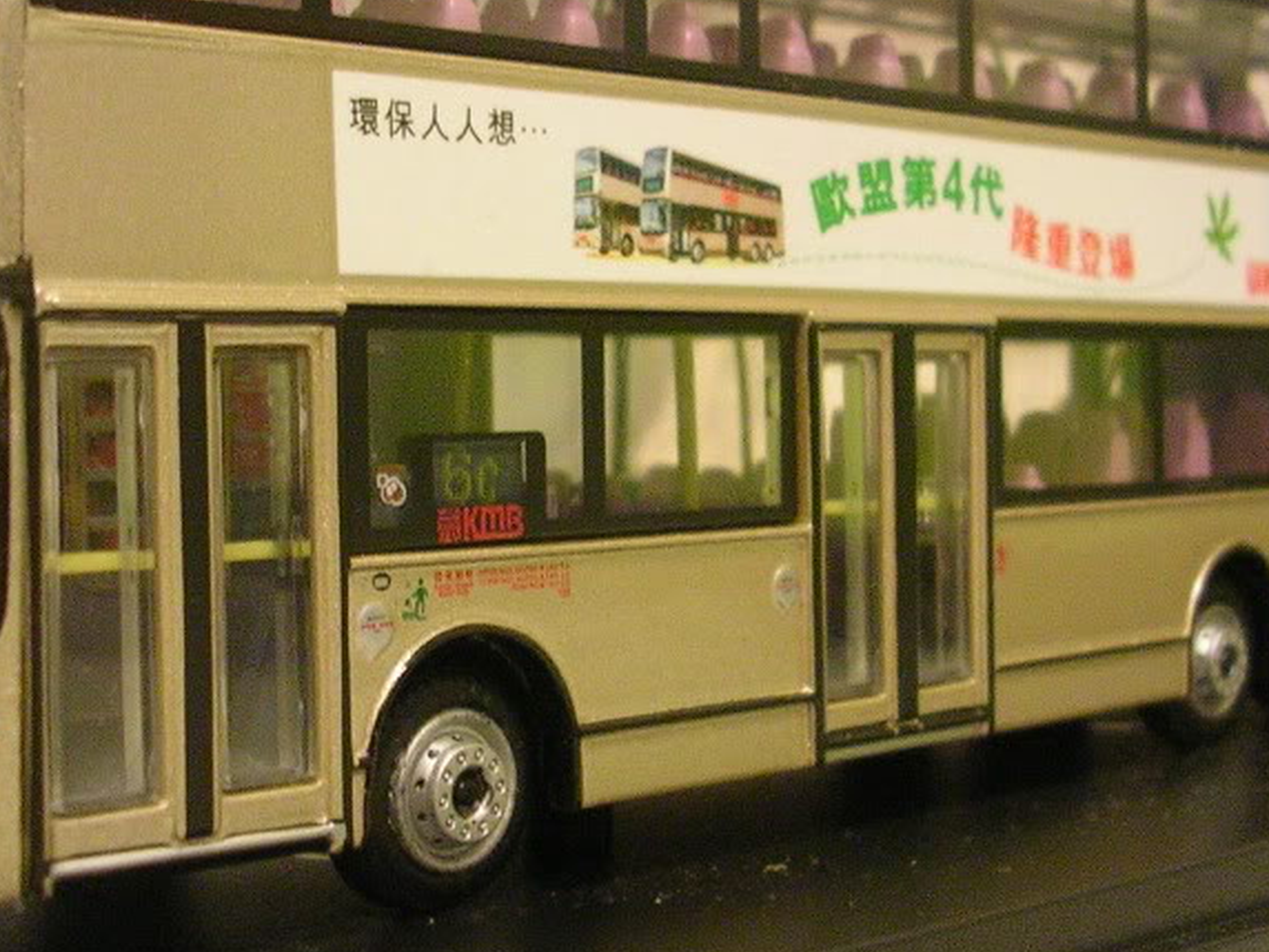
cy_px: 428
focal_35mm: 68
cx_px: 544
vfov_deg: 21.6
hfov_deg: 28.5
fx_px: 2493
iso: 200
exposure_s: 1/3.3
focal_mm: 5.8
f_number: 2.8
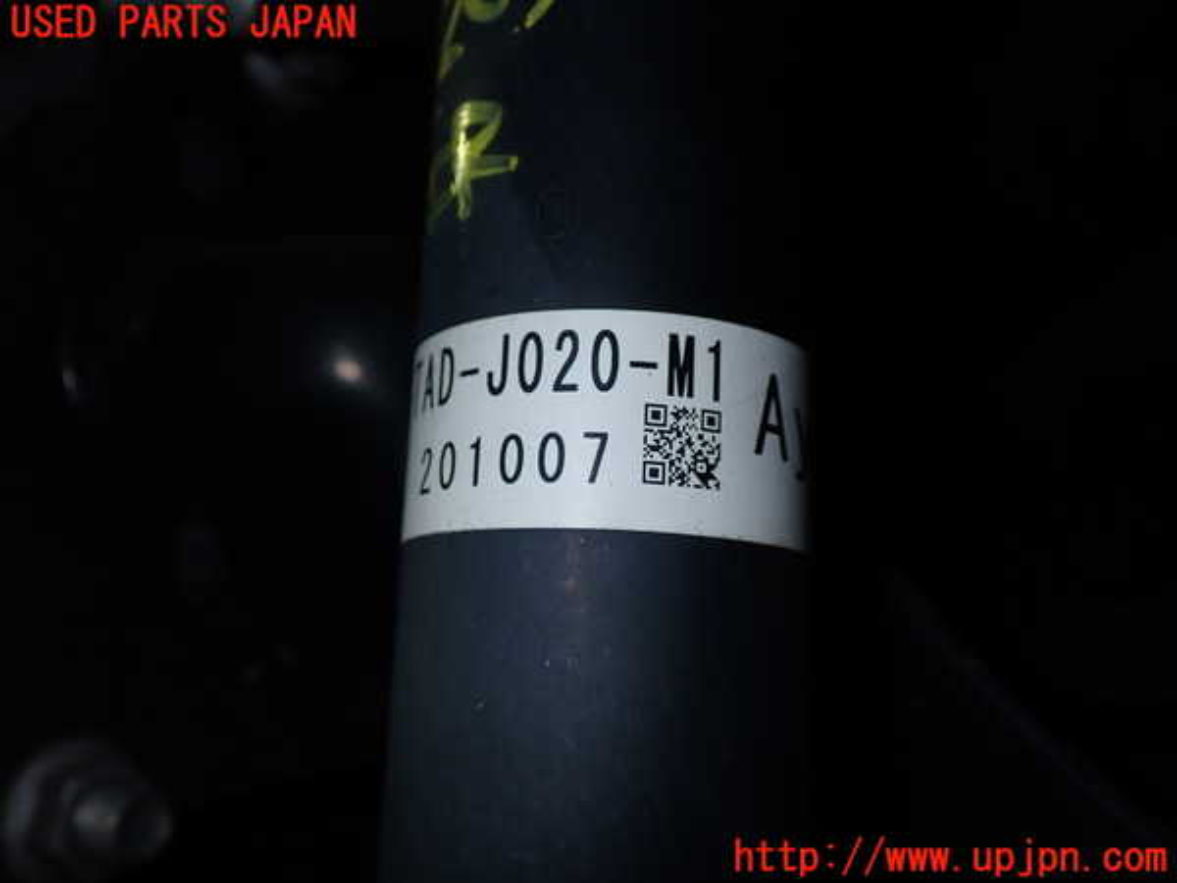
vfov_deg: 39.7
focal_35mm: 36
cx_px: 588
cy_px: 442
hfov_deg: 51.4
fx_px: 1224
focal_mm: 6.37
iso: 200
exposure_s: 1/40
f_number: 7.1
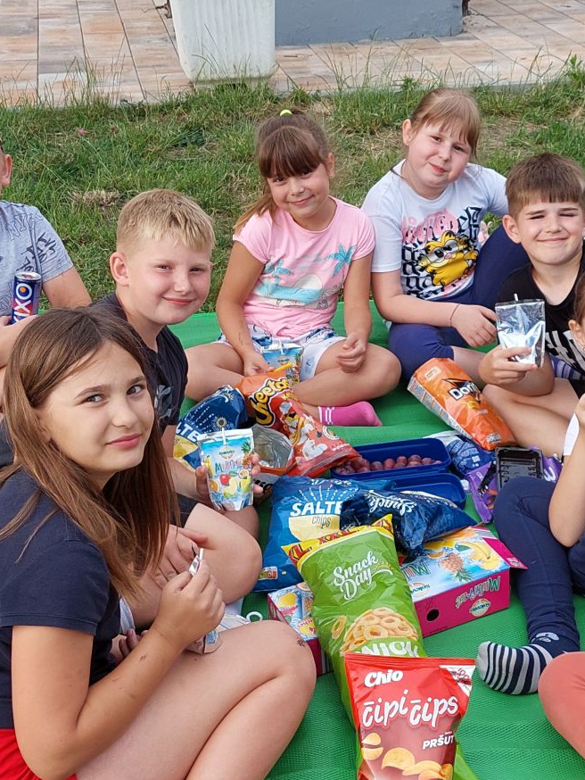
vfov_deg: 31.7
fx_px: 1374
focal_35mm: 61
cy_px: 406
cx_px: 417
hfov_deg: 23.9
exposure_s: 1/381
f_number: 1.8
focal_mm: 5.23
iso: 40
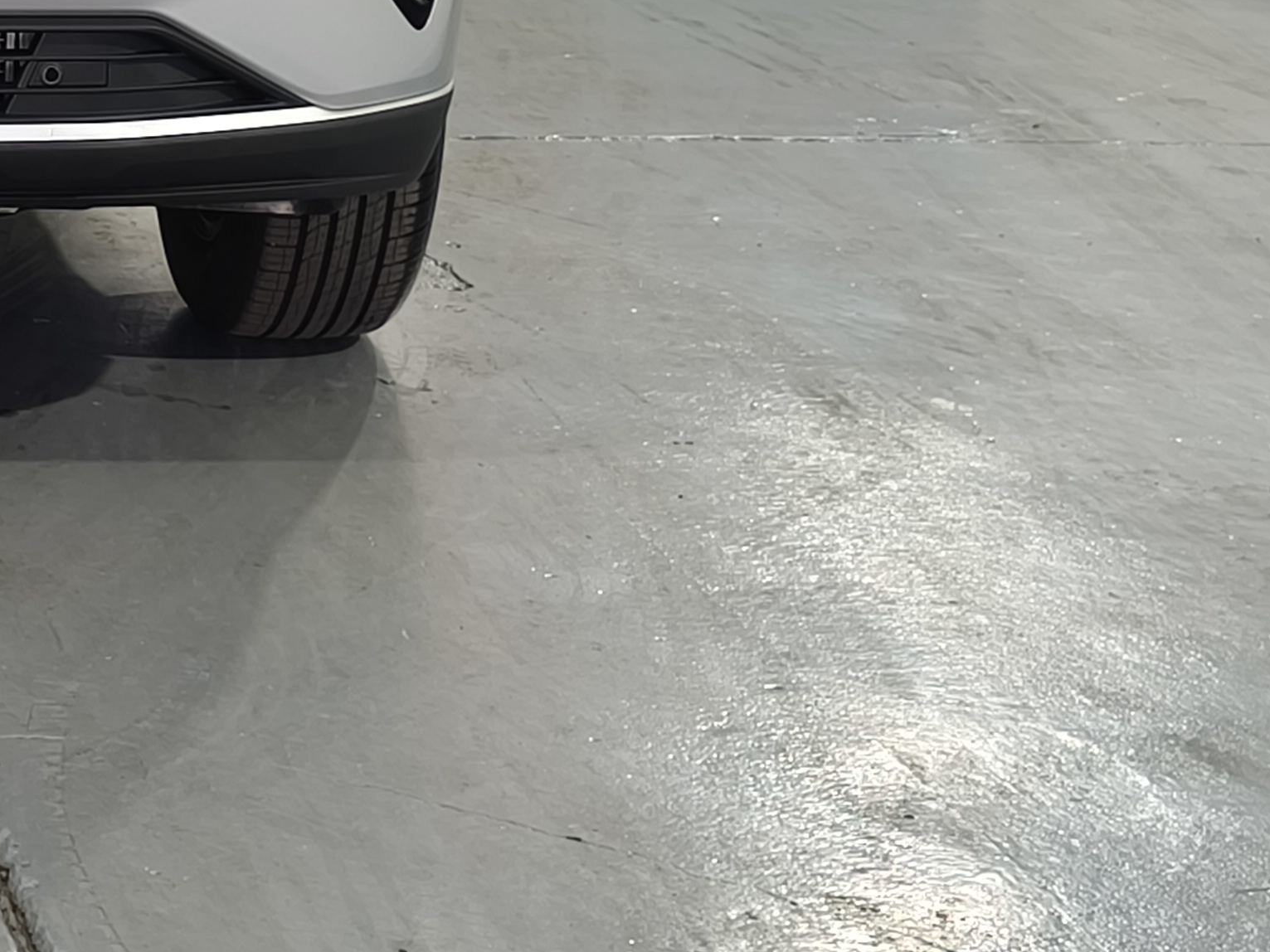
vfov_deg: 13.5
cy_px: -175
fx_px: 3925
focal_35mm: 107
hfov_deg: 17.3
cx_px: -385
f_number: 1.7
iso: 160
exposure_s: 1/50
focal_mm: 5.35
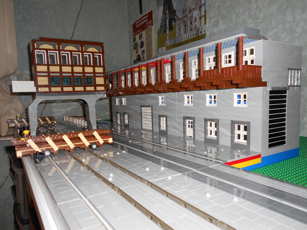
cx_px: 154
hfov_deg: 67.3
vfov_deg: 53.1
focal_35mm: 26
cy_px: 115
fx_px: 231
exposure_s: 1/25
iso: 80
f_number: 3.2
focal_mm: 4.6
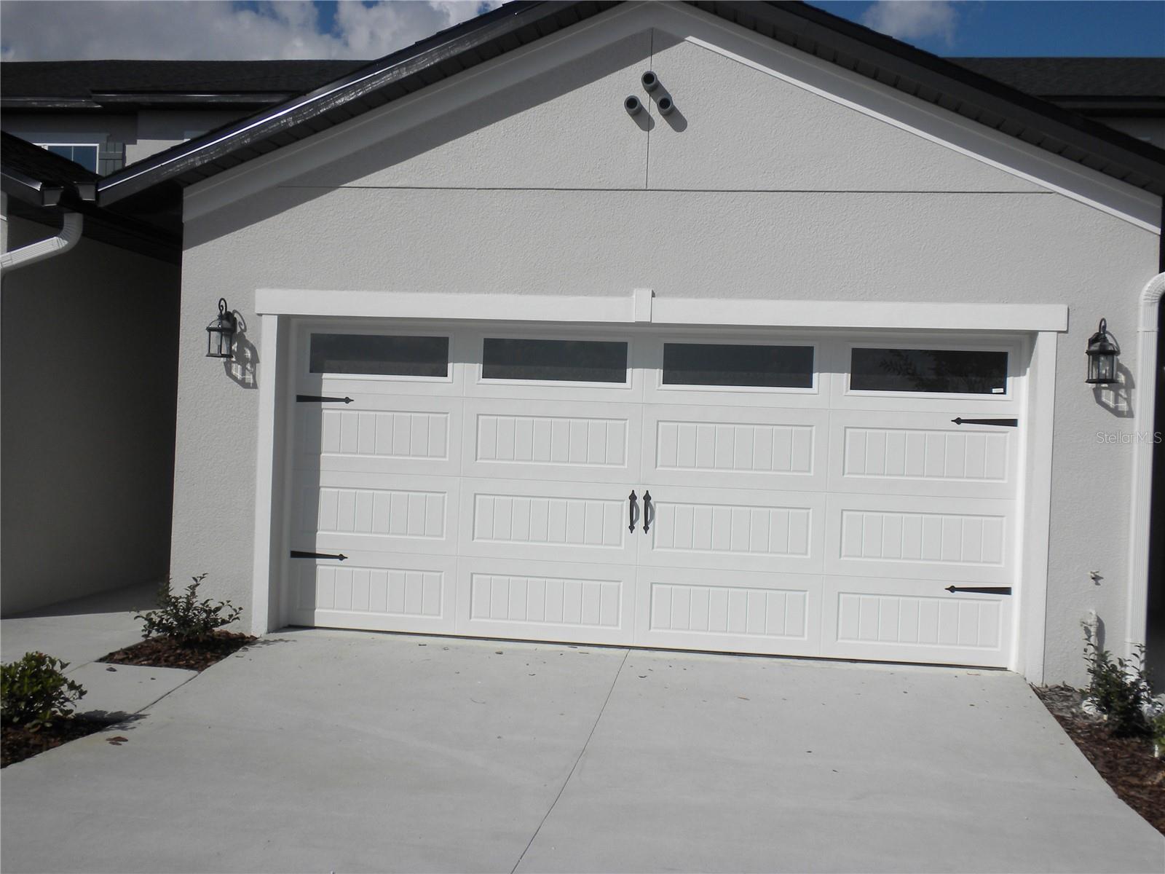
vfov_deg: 38.7
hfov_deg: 50.1
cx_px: 582
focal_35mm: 37
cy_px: 437
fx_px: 1245
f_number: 10
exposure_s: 1/343
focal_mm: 6.6
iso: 64
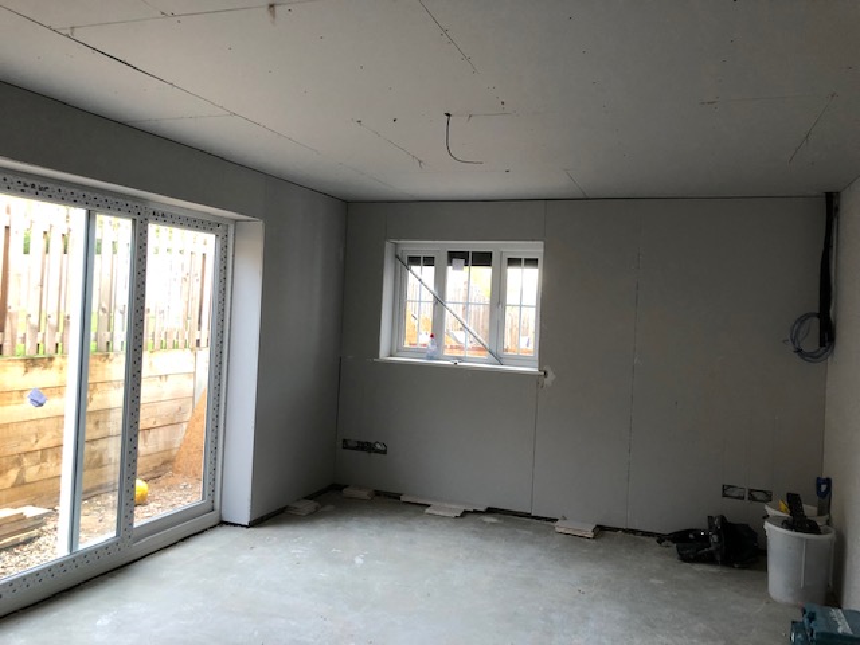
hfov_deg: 63.4
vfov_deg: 49.7
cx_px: 430
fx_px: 696
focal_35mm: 28
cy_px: 322
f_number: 1.8
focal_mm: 4
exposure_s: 1/17
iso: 64
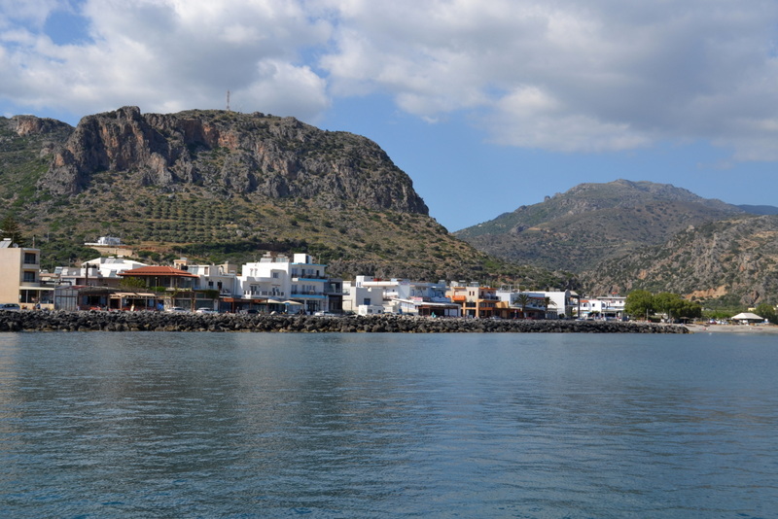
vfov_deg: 29.9
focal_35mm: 45
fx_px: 973
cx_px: 389
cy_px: 260
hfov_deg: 43.6
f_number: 8
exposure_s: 1/250
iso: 100
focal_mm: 30
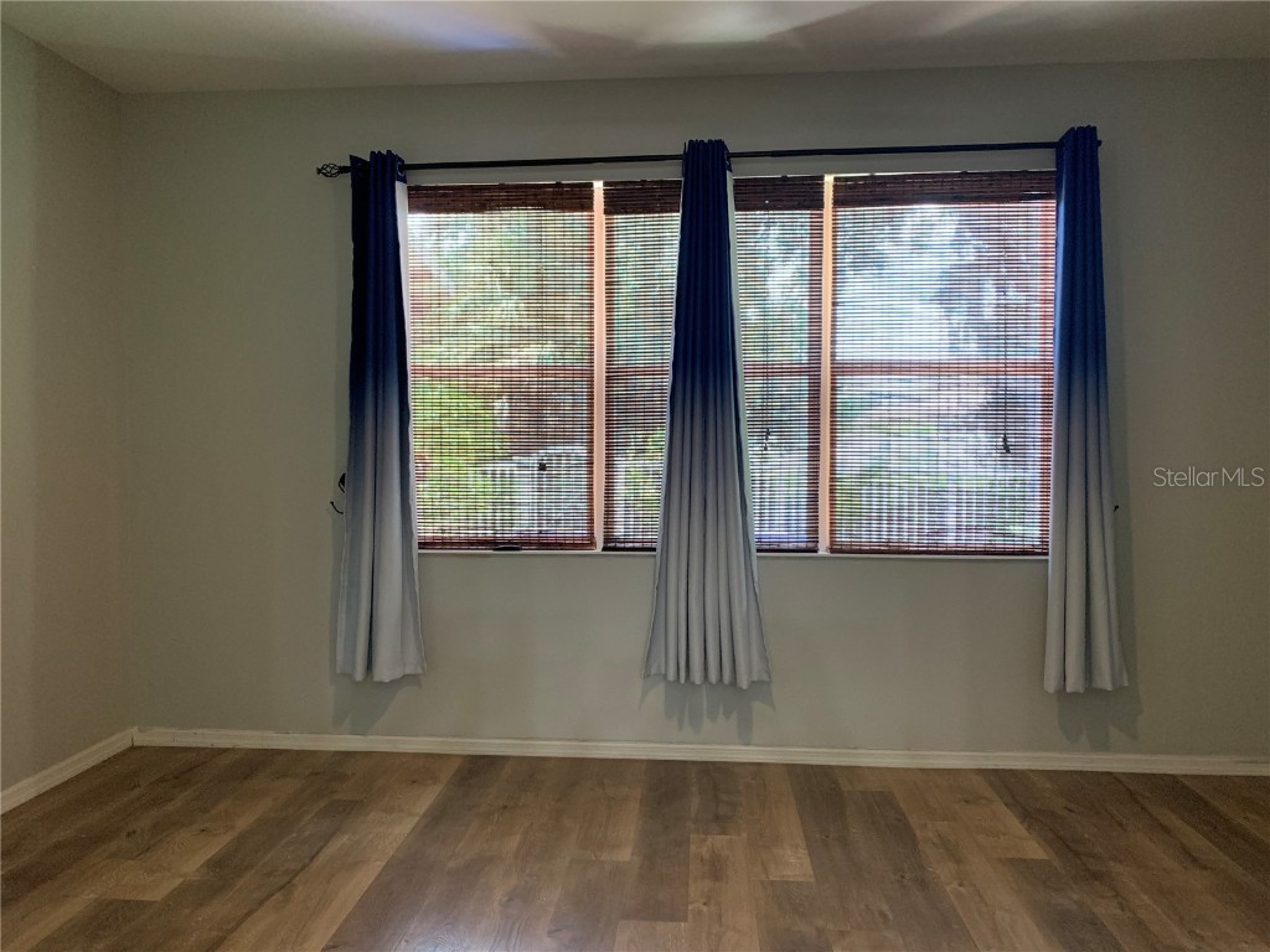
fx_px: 954
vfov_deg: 53.1
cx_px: 635
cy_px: 476
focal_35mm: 26
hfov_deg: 67.3
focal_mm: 4.25
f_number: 1.8
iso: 250
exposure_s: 1/60
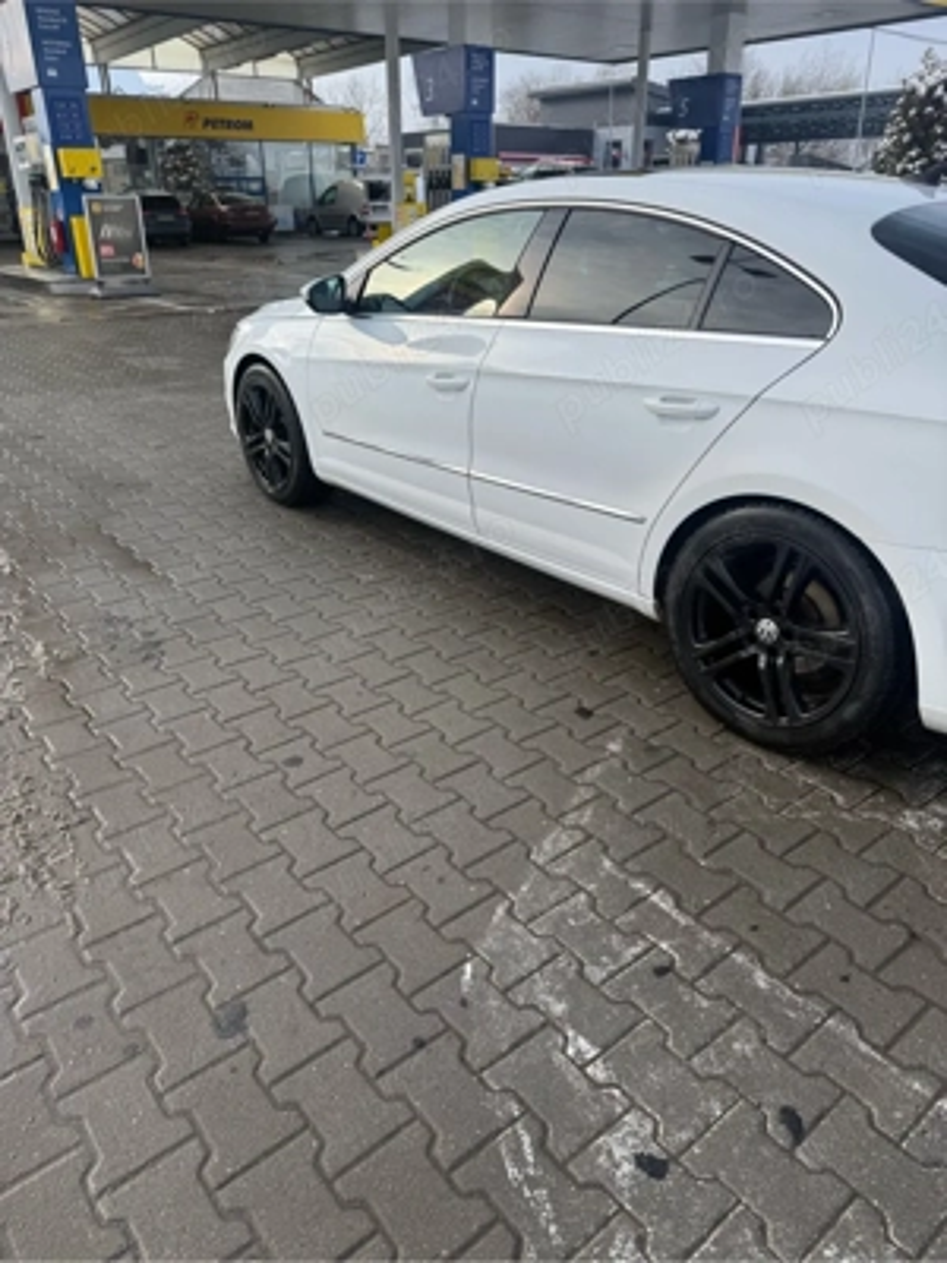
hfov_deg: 56.8
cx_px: 474
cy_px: 632
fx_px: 875
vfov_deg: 71.6
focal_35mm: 24
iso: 80
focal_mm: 6.76
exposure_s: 1/2611
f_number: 1.78
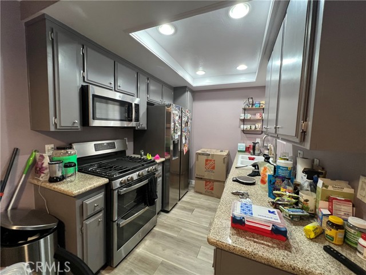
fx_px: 137
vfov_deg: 89.9
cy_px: 138
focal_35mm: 13
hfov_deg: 106.2
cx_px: 183
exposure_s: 1/60
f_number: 1.8
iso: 320
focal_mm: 1.57
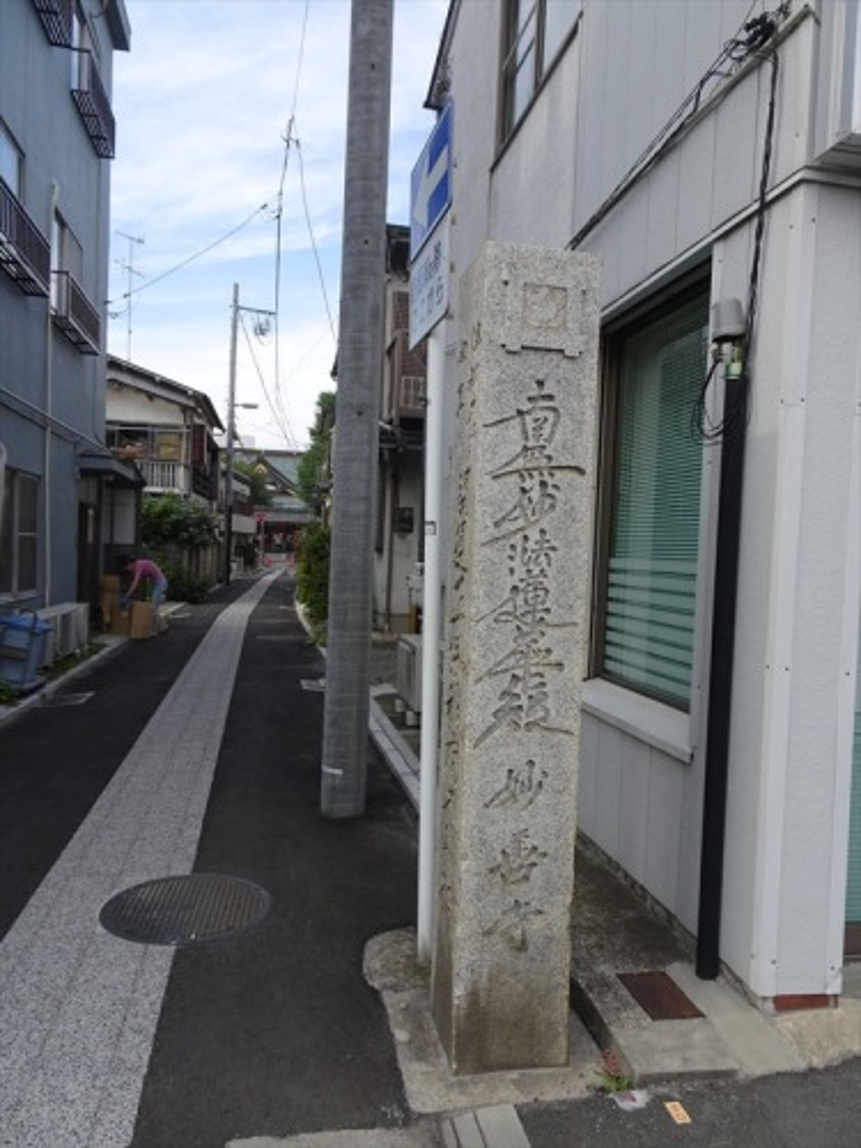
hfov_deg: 56.8
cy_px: 574
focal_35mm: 24
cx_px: 430
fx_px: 796
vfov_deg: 71.6
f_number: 3.5
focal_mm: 4.1
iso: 80
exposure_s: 1/400
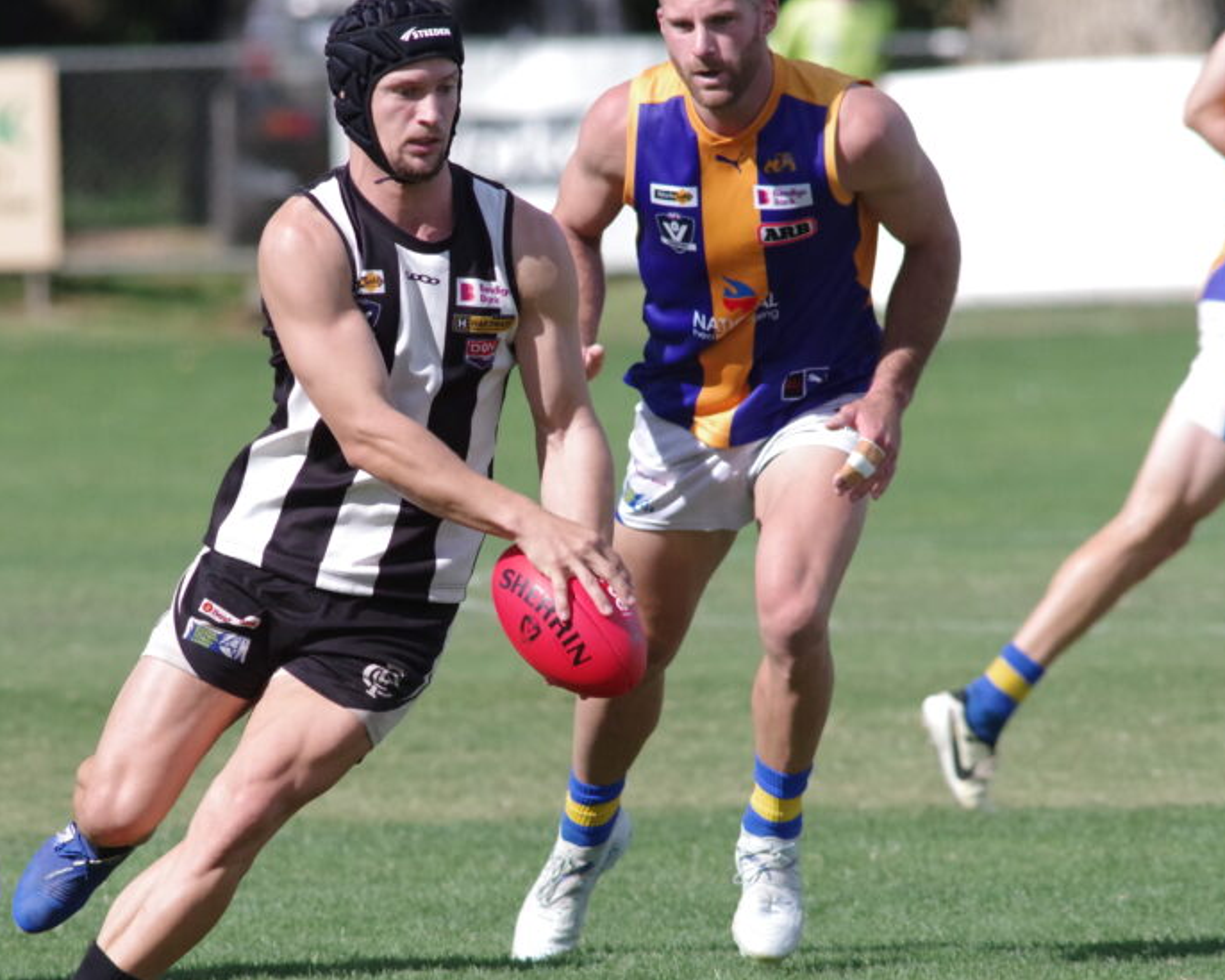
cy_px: 577
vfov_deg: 2.5
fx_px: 22844
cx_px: 480
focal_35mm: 630
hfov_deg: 3.1
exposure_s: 1/6000
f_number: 4.5
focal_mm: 300
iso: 3200
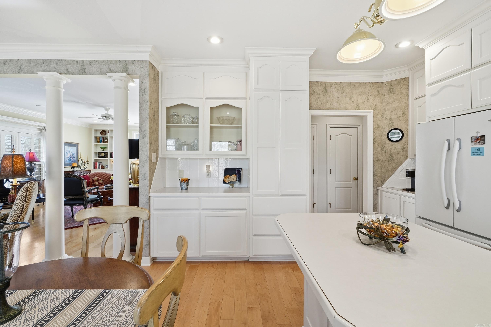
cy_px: 164
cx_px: 246
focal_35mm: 15
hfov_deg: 100.4
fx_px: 205
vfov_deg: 77.3
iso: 250
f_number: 9
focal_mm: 10
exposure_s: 1/40
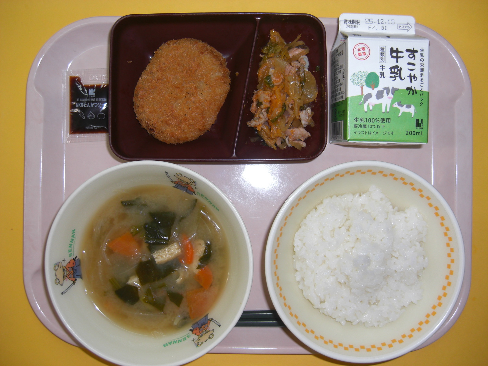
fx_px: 536
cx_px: 244
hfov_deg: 49.0
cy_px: 183
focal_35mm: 38
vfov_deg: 37.7
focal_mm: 7.9
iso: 80
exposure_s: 1/60
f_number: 2.8
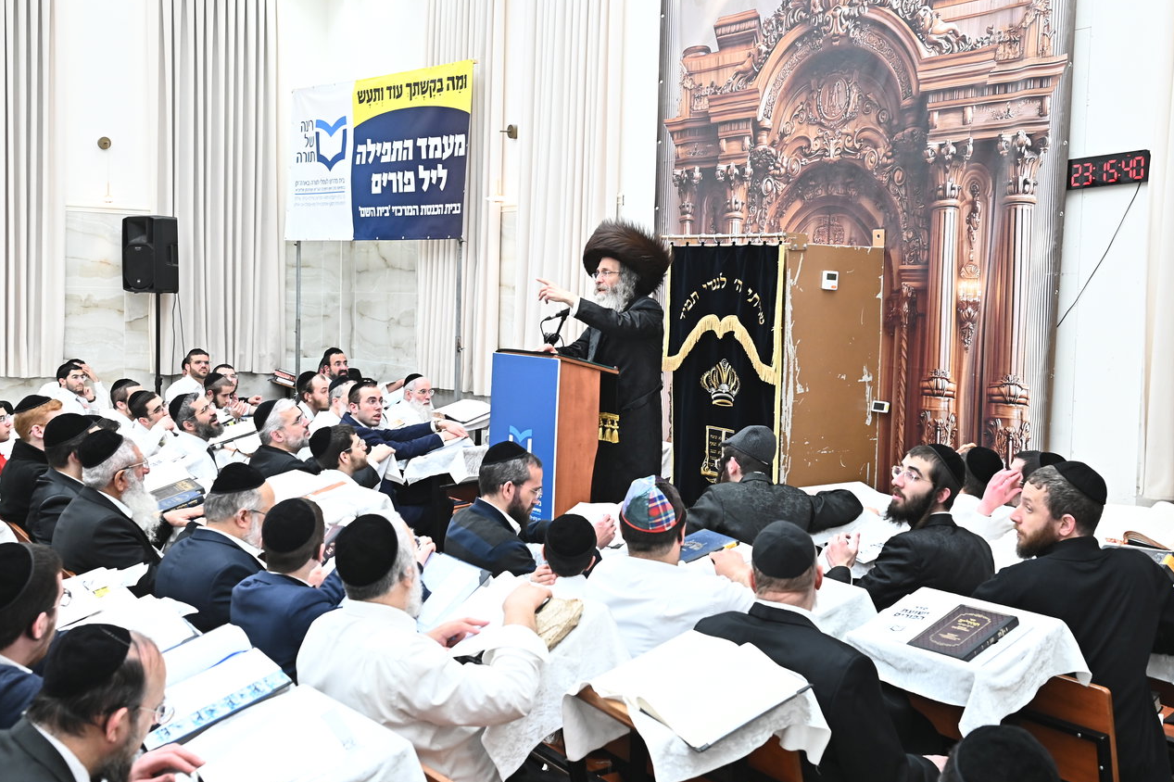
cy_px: 361
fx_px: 1369
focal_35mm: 42
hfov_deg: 46.4
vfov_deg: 31.9
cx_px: 569
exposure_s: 1/200
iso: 2000
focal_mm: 38
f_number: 6.3
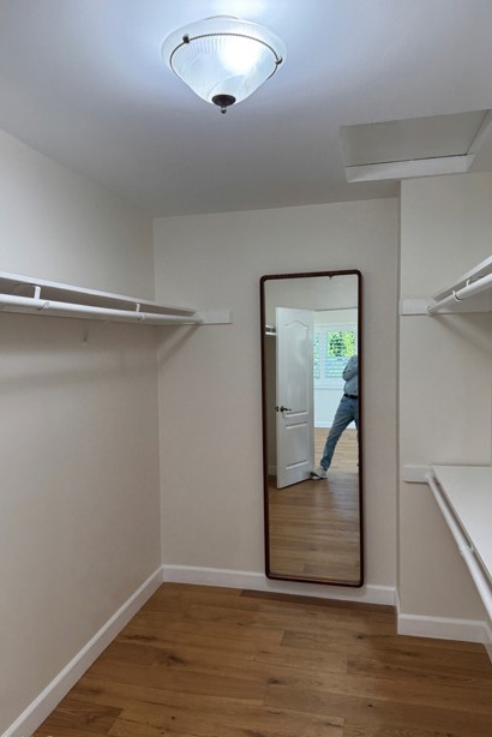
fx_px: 532
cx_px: 232
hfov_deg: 49.6
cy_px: 381
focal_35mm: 26
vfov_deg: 69.3
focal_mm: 6.76
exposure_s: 1/170
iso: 100
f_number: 1.78
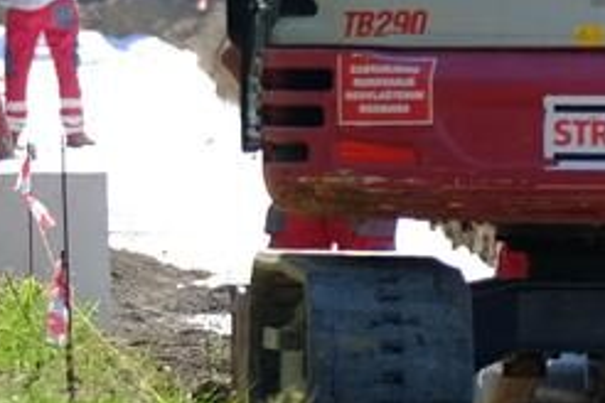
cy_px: 9
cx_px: -79
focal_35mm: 1364
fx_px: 22921
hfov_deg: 1.5
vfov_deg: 1.0
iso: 200
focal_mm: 140
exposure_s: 1/1600
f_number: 2.8
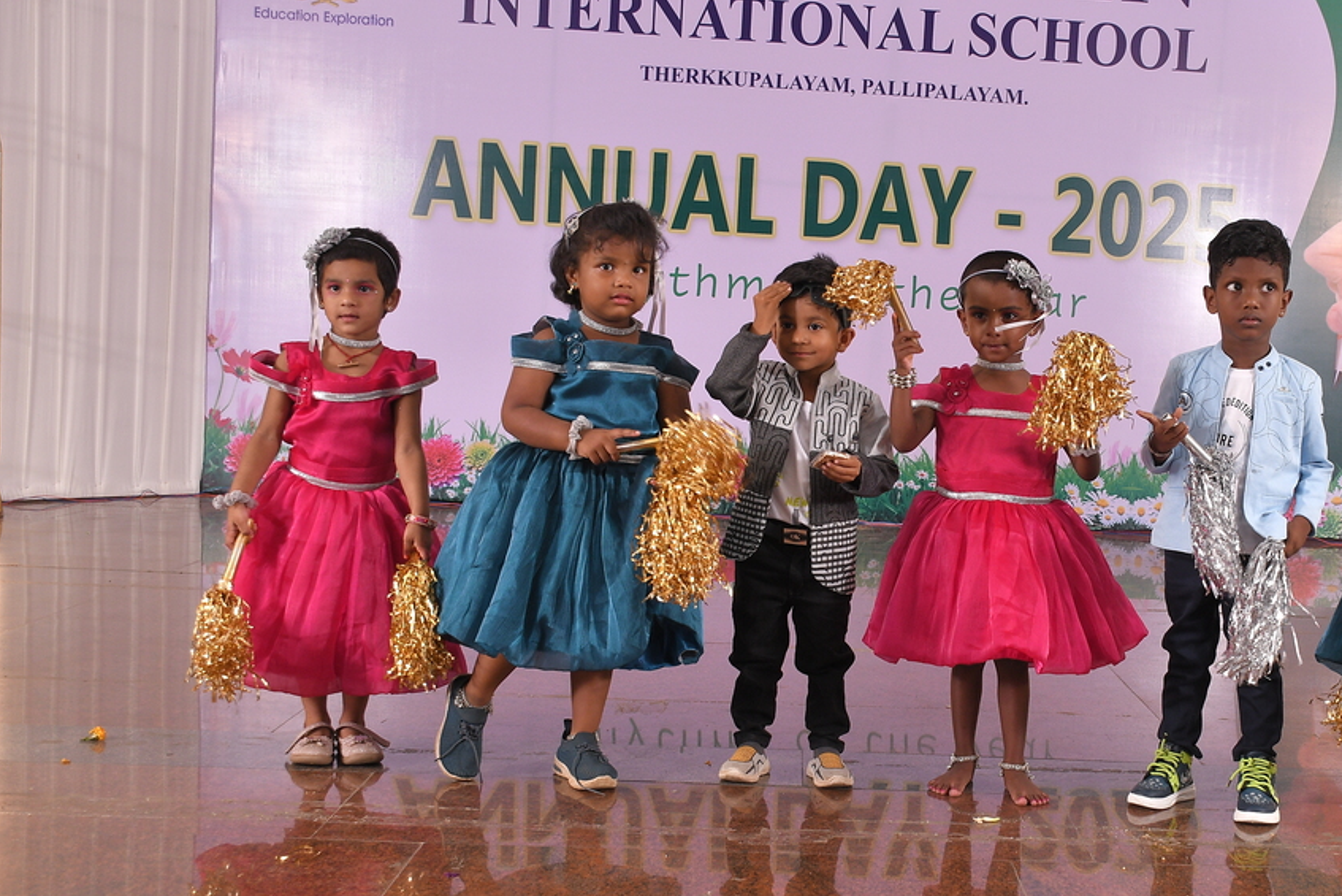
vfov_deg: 26.5
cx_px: 941
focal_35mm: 51
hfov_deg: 38.2
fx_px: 1901
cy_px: 506
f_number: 6.3
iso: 400
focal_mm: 24
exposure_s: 1/125
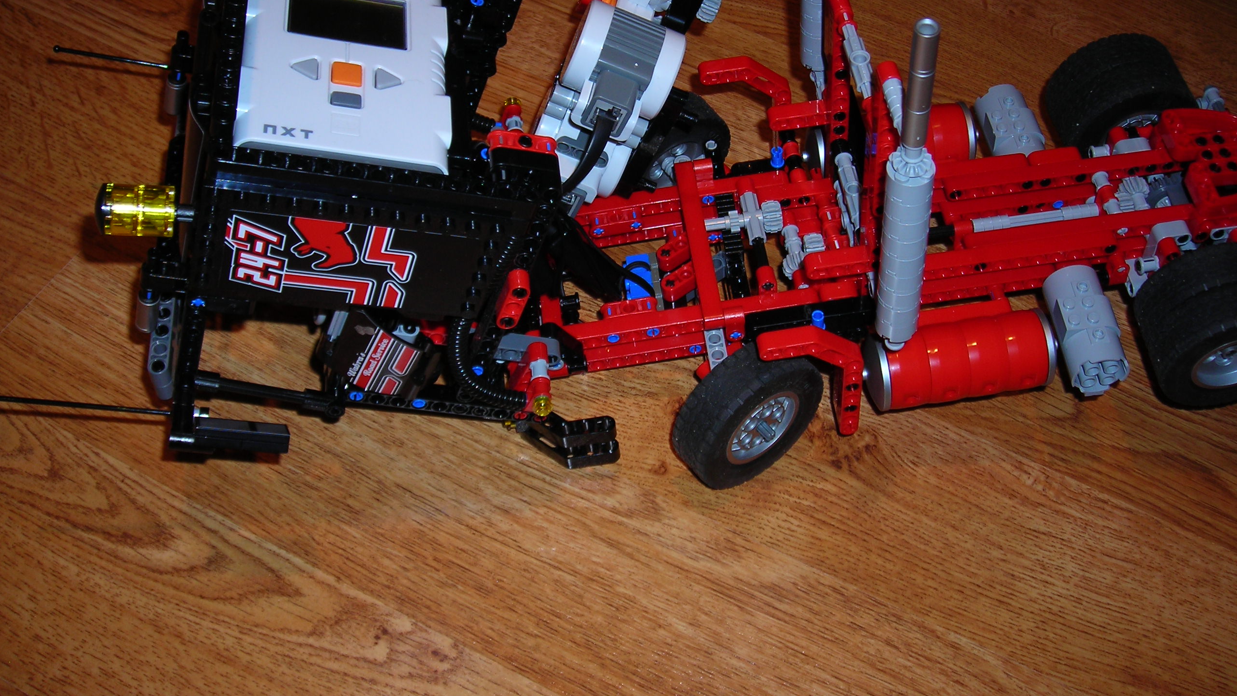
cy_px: 302
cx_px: 626
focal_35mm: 42
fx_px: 1378
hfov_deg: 48.4
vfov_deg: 28.3
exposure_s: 1/60.1
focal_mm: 6.3
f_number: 3.2
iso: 50
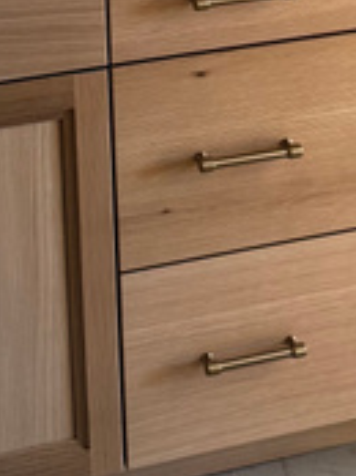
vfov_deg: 16.9
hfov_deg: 13.9
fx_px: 1457
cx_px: 227
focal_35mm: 106
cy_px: -224
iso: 200
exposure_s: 1/121
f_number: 1.78
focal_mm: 6.76
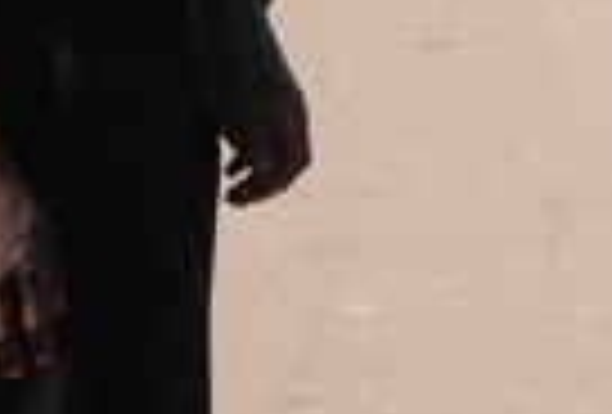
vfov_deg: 4.6
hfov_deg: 6.6
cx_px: 1404
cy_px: -454
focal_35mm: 296
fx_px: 5054
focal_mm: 42
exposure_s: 1/640
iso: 800
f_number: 13
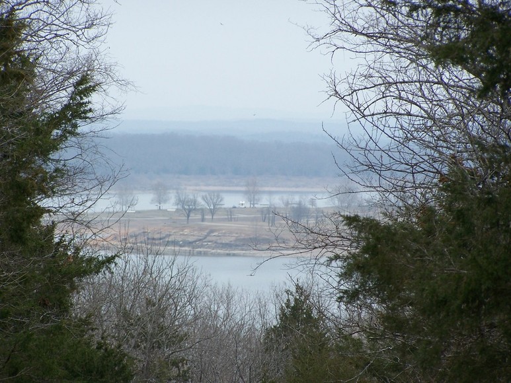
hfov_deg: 9.1
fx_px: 3219
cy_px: 192
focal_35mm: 218
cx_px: 256
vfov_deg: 6.8
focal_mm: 36.2
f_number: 3.2
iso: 80
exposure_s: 1/750
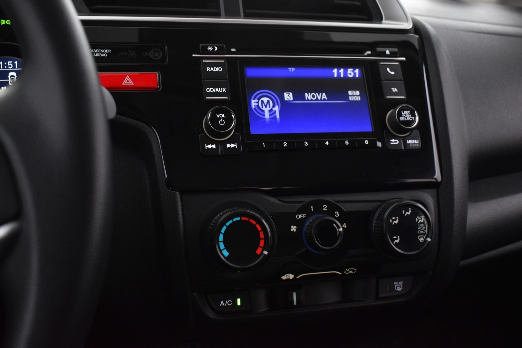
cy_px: 174
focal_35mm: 38
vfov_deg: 35.5
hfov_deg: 51.3
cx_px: 261
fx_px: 544
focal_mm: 25
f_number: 5.6
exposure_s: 1/13
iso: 1250
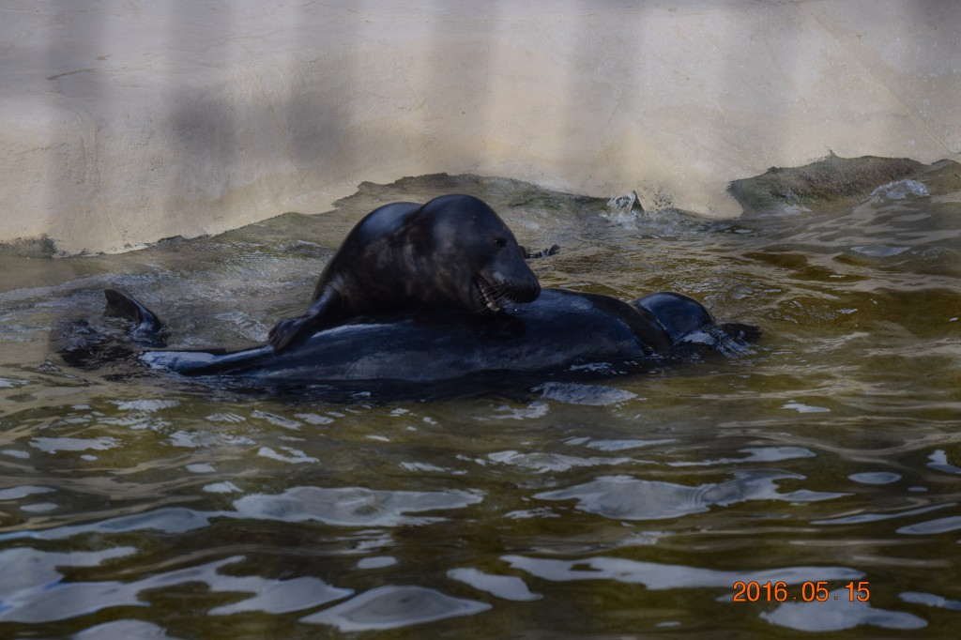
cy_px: 320
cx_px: 480
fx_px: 5003
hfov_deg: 11.0
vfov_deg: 7.3
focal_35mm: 188
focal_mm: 125
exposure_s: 1/500
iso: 250
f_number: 5.6
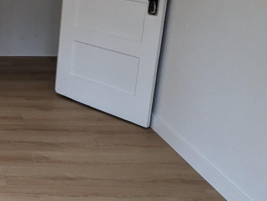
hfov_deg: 25.9
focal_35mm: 61
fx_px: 471
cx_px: -101
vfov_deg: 23.3
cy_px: 14
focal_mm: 2.35
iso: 333
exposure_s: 1/120
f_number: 2.2
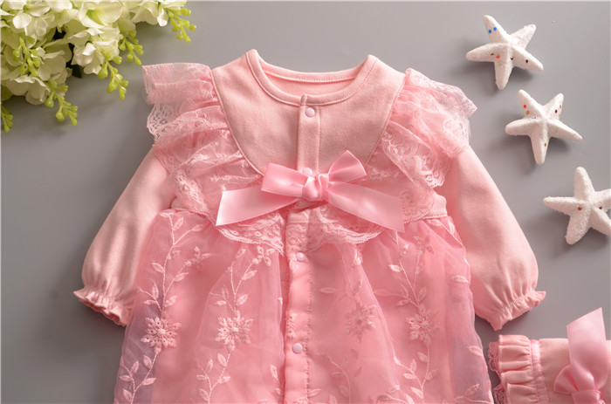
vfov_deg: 20.5
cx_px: 306
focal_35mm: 66
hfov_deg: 30.6
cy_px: 202
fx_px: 1117
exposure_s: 1/125
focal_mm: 44
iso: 100
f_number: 7.1
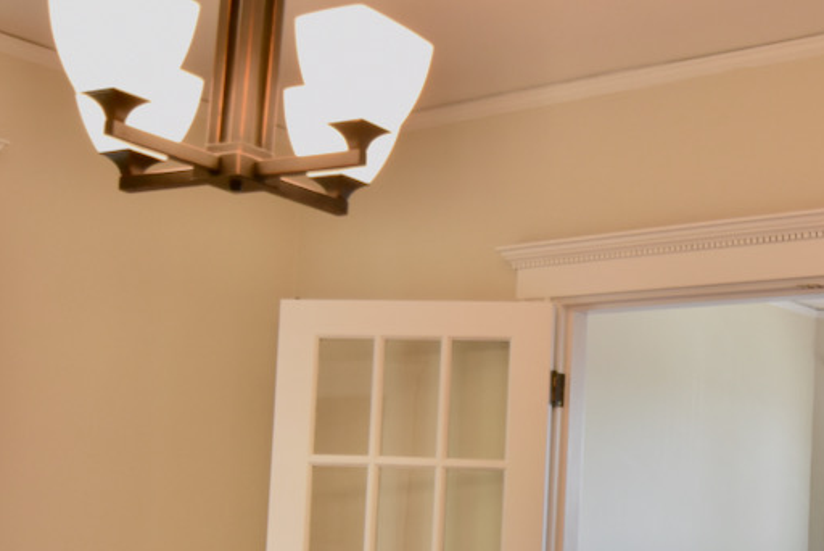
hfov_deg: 34.8
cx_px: 602
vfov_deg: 23.7
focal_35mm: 56
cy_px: 443
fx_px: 1288
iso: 720
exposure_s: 1/125
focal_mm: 15
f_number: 2.8
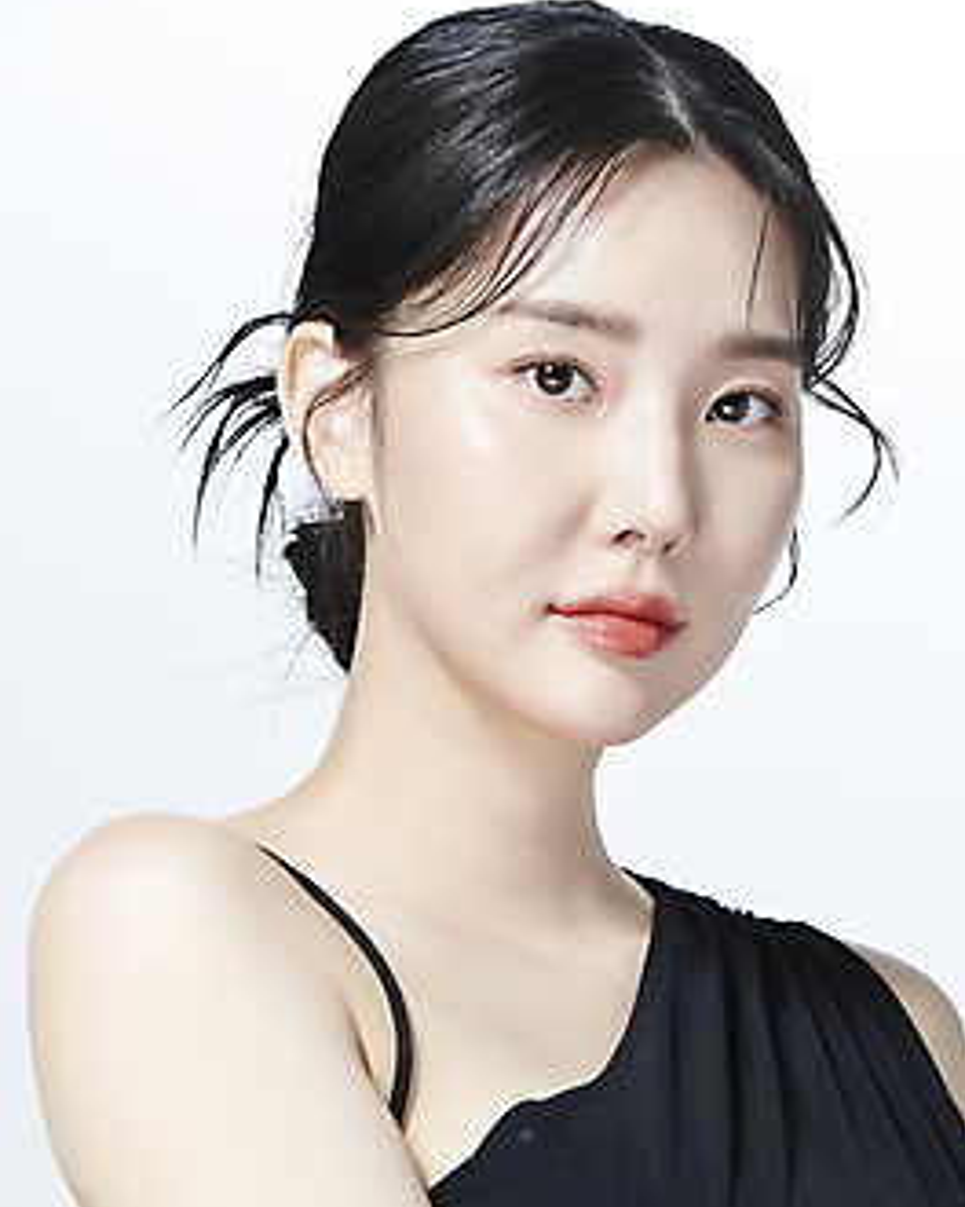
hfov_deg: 7.5
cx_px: 481
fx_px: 7319
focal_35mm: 205
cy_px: 651
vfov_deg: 9.4
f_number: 11
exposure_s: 1/125
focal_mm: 180
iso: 64
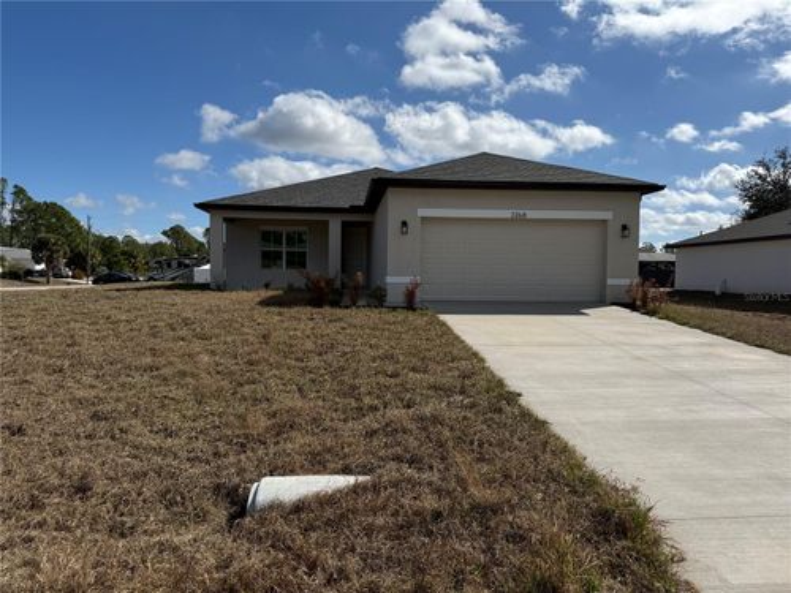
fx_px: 548
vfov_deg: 56.8
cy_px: 296
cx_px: 396
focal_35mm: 24
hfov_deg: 71.6
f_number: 1.78
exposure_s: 1/9091
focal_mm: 6.76
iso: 80
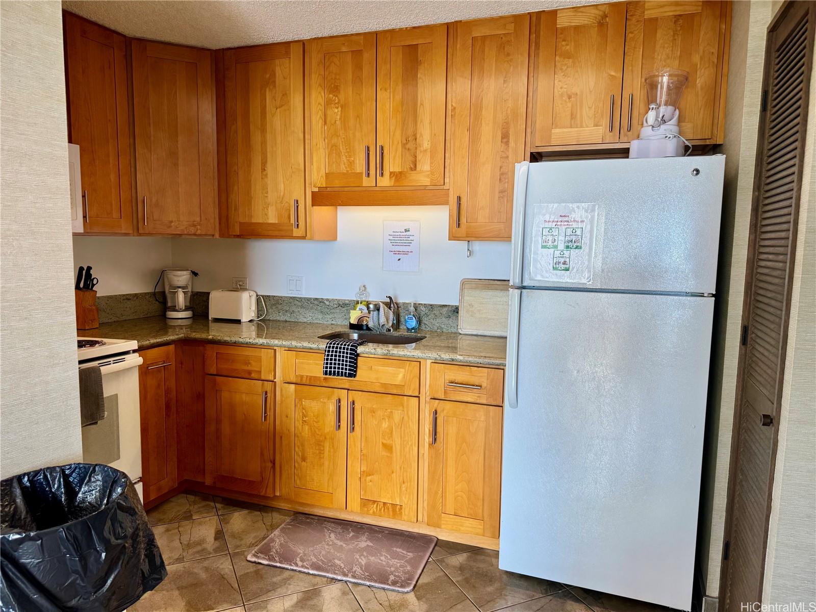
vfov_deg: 56.8
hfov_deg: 71.6
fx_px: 566
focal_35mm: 24
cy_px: 306
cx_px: 408
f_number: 1.78
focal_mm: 6.76
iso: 64
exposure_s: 1/120
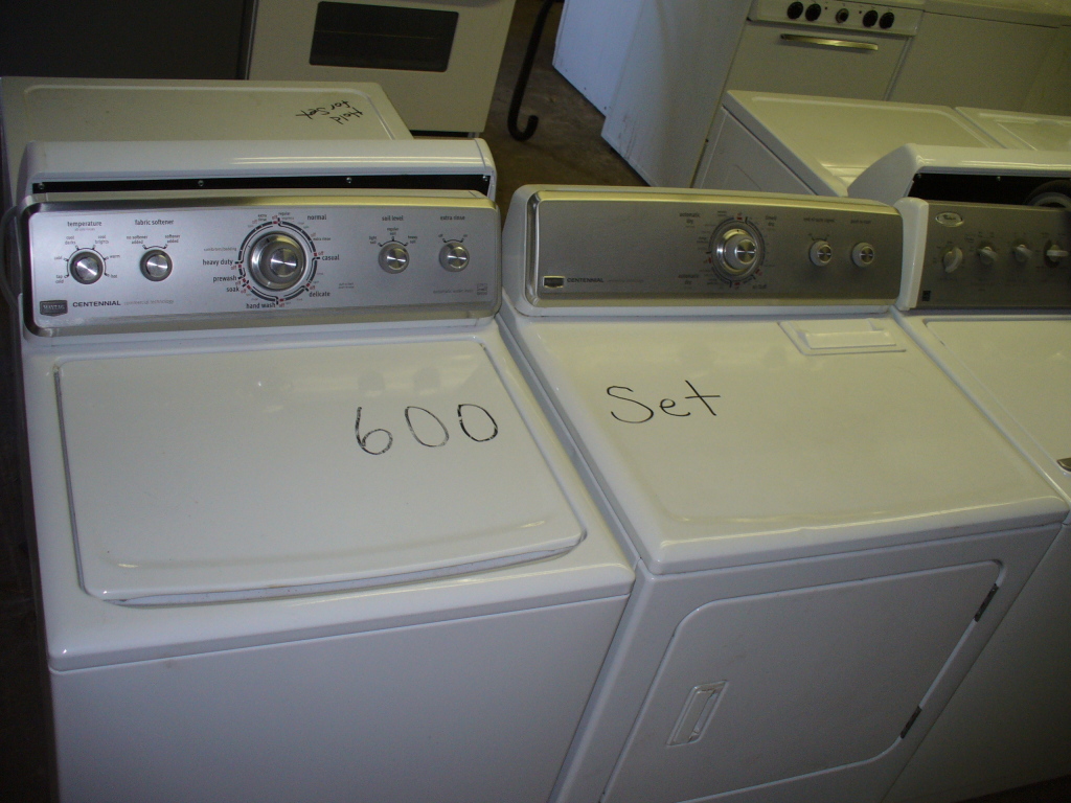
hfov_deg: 50.1
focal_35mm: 37
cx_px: 536
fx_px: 1145
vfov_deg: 38.7
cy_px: 402
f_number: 2.8
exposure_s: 1/60
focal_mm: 6.1
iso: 100
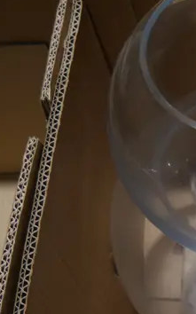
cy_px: 324
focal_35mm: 86
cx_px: 333
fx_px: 736
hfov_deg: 13.8
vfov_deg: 23.0
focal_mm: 14
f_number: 3.5
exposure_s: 1/125
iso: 200
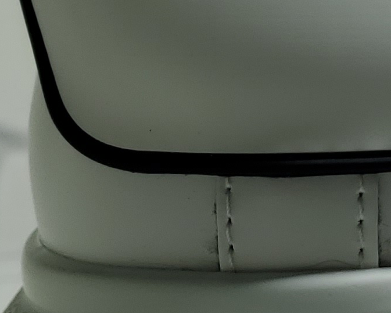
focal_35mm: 152
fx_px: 1760
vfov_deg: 10.1
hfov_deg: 12.1
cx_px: 569
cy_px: -27
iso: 50
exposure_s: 1/827
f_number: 1.5
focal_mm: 4.3
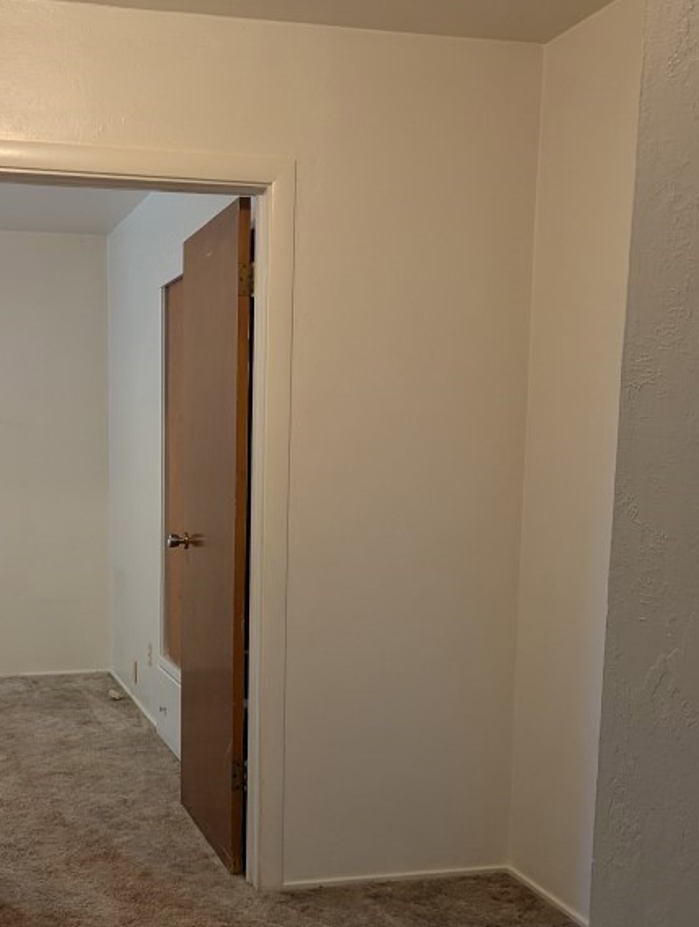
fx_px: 1154
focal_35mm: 43
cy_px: 645
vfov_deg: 42.9
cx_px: 210
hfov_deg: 33.3
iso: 158
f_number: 1.85
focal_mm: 6.81
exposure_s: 1/40
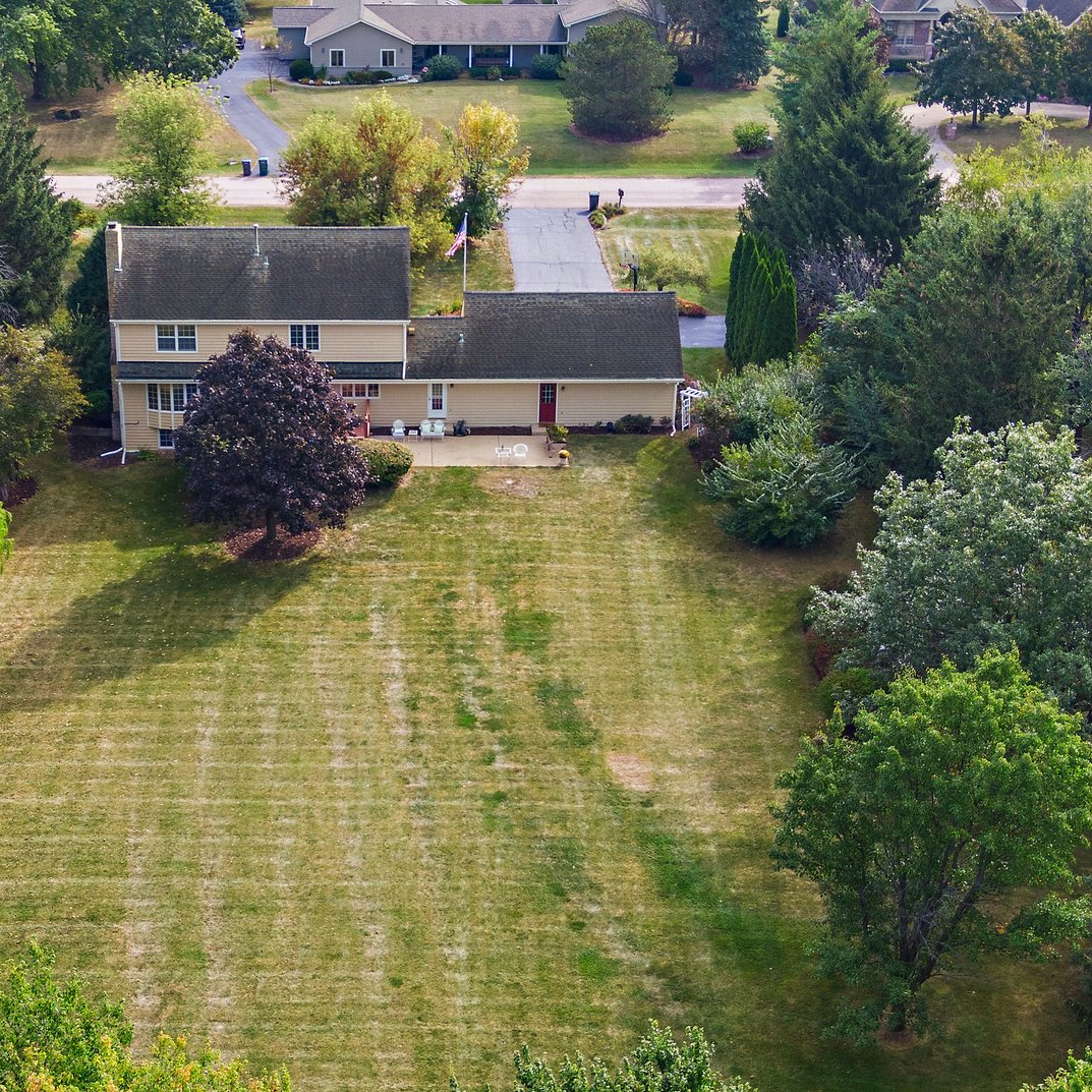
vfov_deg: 30.0
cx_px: 402
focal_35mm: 57
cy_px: 543
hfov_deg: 29.9
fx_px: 2034
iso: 100
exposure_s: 1/200
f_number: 3.8
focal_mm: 8.6
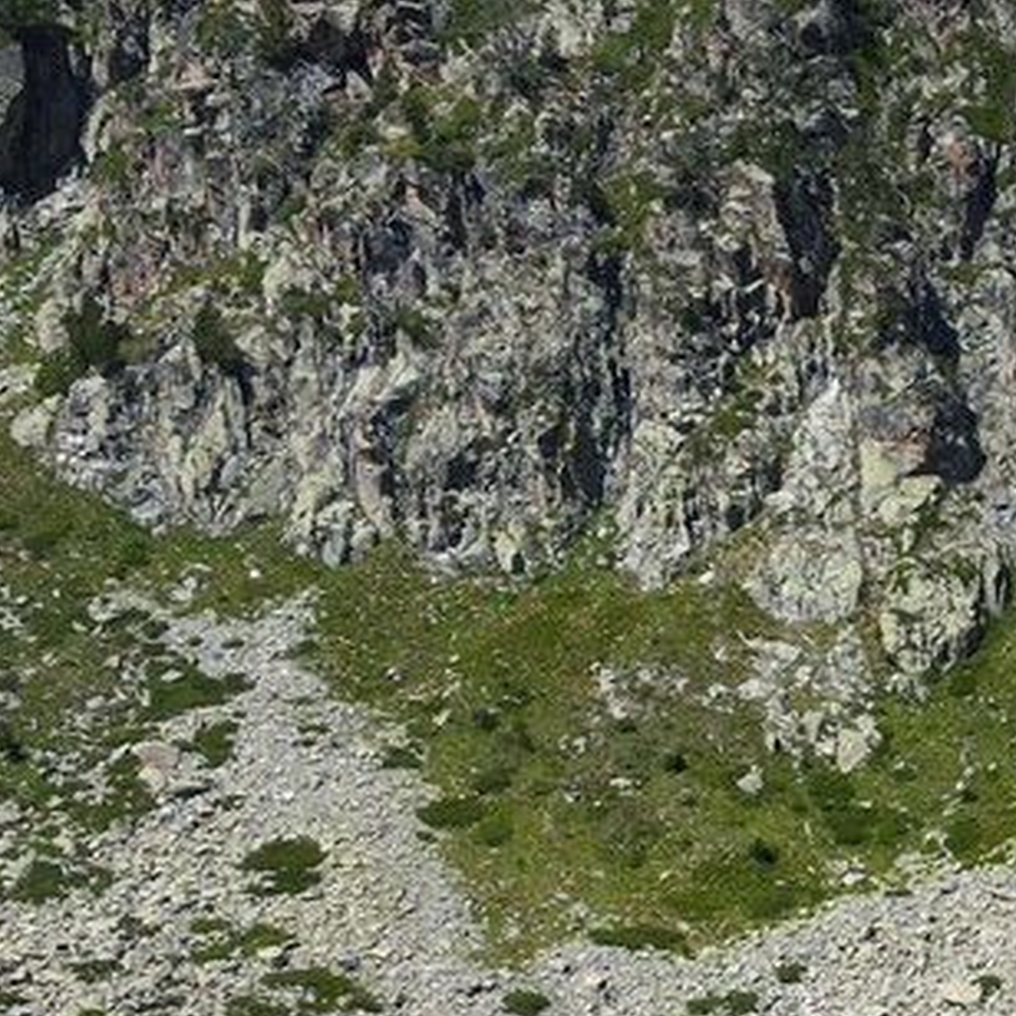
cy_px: 1437
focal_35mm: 106
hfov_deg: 12.6
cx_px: 2481
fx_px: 3520
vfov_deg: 15.4
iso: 200
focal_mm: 24
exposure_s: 1/400
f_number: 9
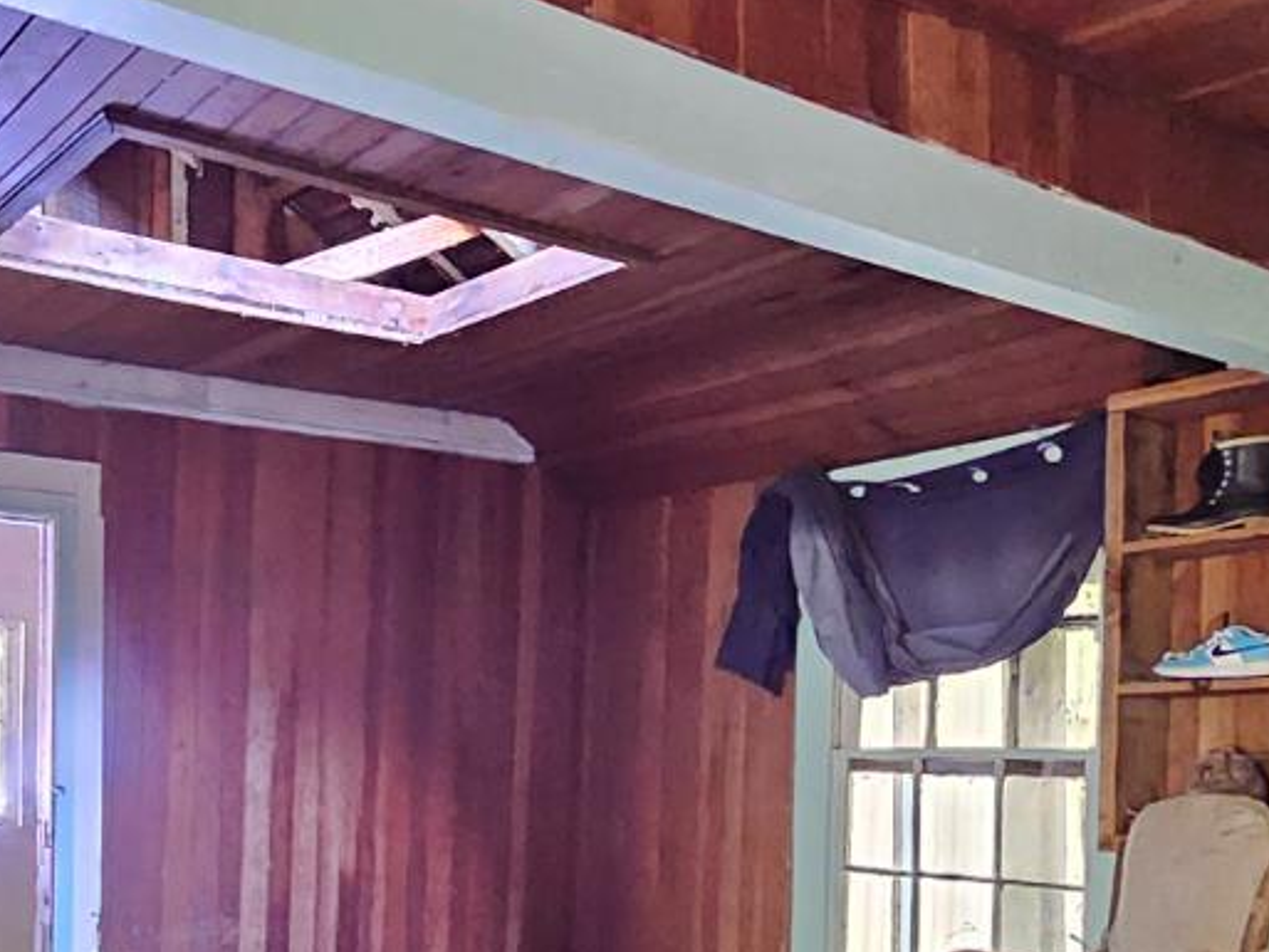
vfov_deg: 36.7
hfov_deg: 47.7
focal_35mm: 38
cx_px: 374
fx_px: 1393
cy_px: 733
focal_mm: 2.2
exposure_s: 1/24
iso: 3200
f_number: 2.2
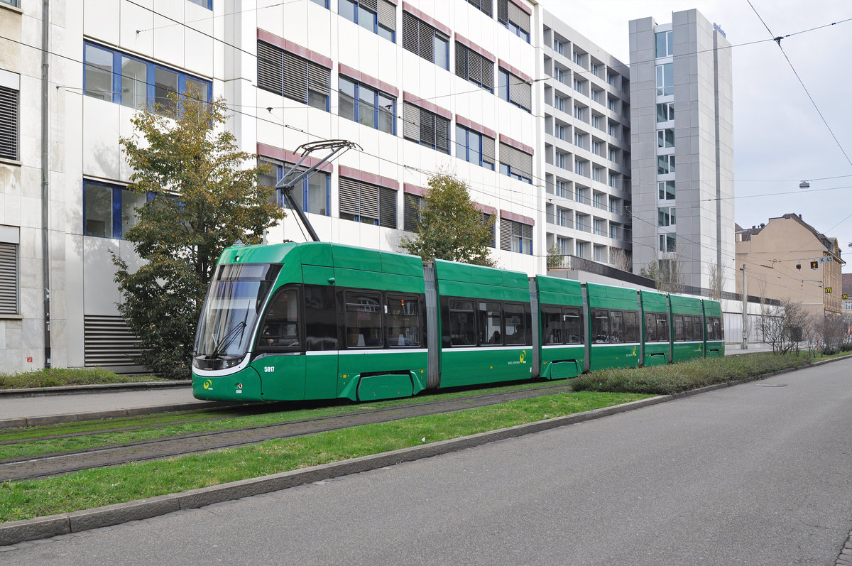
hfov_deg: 53.2
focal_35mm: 36
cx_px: 426
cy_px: 283
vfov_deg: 36.8
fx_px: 851
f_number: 5.6
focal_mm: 24
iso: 400
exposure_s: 1/800
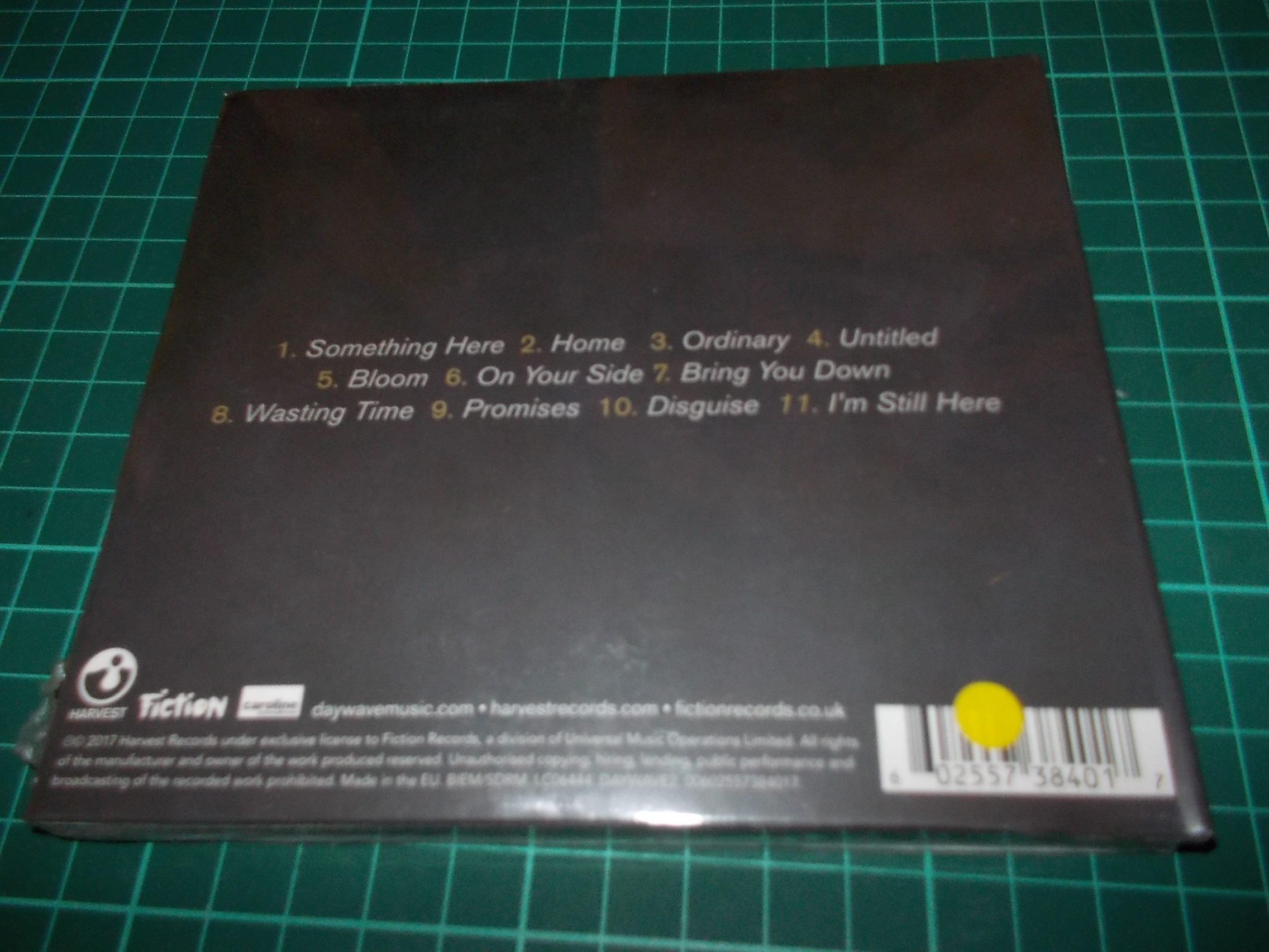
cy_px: 476
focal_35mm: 29
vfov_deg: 48.2
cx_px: 634
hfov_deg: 61.7
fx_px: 1063
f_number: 3.3
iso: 200
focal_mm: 4.1
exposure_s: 1/30
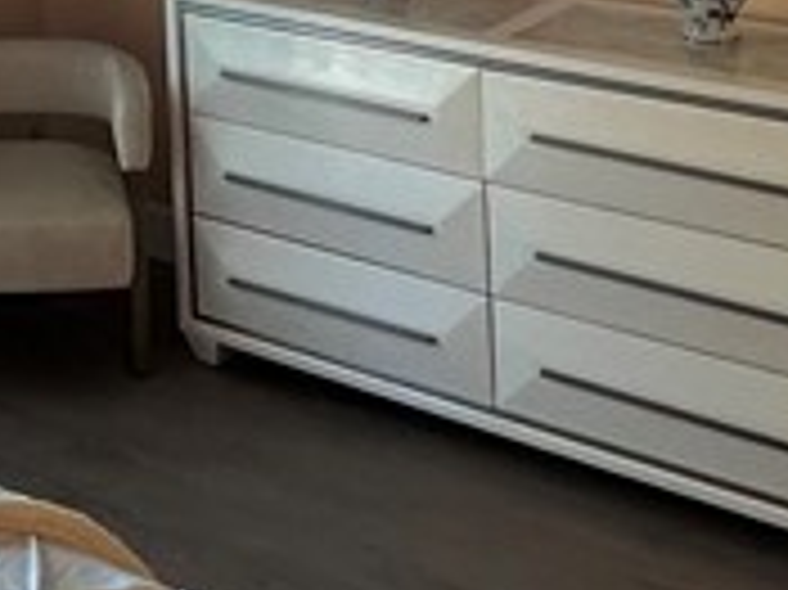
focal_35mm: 82
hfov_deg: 23.1
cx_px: 36
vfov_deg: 15.9
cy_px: -392
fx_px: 1865
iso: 160
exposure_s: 1/120
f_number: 2.2
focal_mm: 2.22
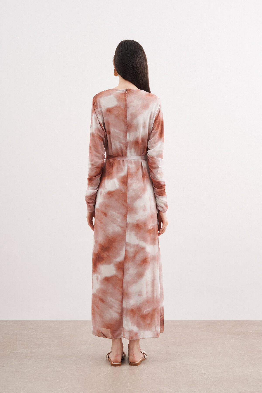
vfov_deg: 35.1
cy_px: 196
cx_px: 131
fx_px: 622
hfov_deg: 23.8
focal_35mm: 57
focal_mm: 57
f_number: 11
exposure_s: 1/160
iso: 400
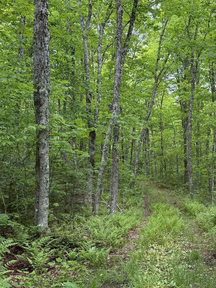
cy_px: 193
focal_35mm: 47
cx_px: 167
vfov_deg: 39.9
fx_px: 391
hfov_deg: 30.3
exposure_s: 1/211
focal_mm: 6.76
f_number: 1.78
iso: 200
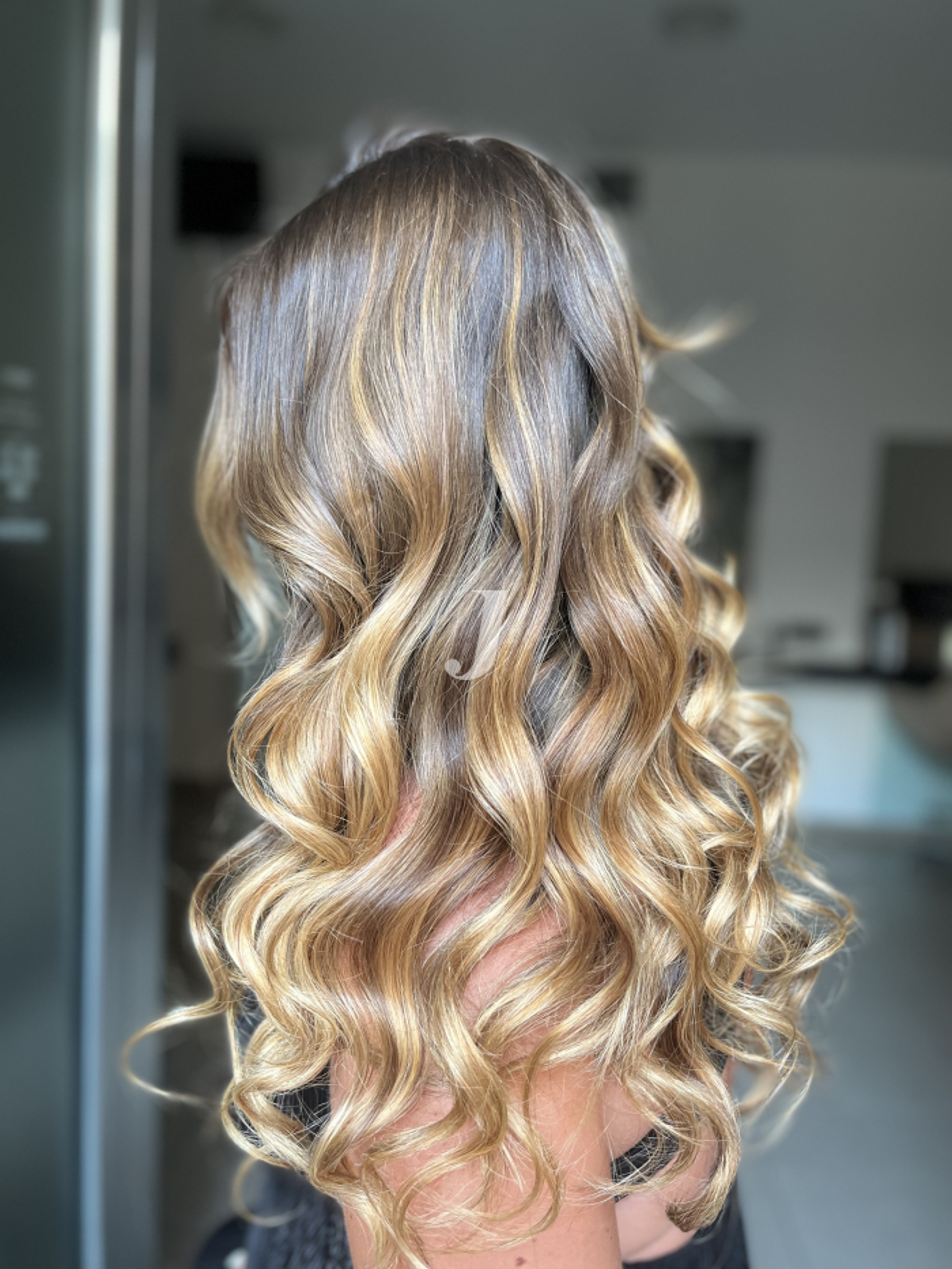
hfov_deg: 53.1
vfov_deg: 67.3
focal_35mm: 26
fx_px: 953
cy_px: 634
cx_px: 476
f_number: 1.6
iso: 125
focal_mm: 5.1
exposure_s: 1/100
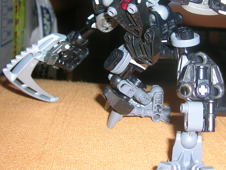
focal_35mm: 59
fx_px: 385
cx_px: 143
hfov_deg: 32.5
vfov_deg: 24.6
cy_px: 52
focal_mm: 5.4
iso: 50
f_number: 2.8
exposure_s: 1/60.1
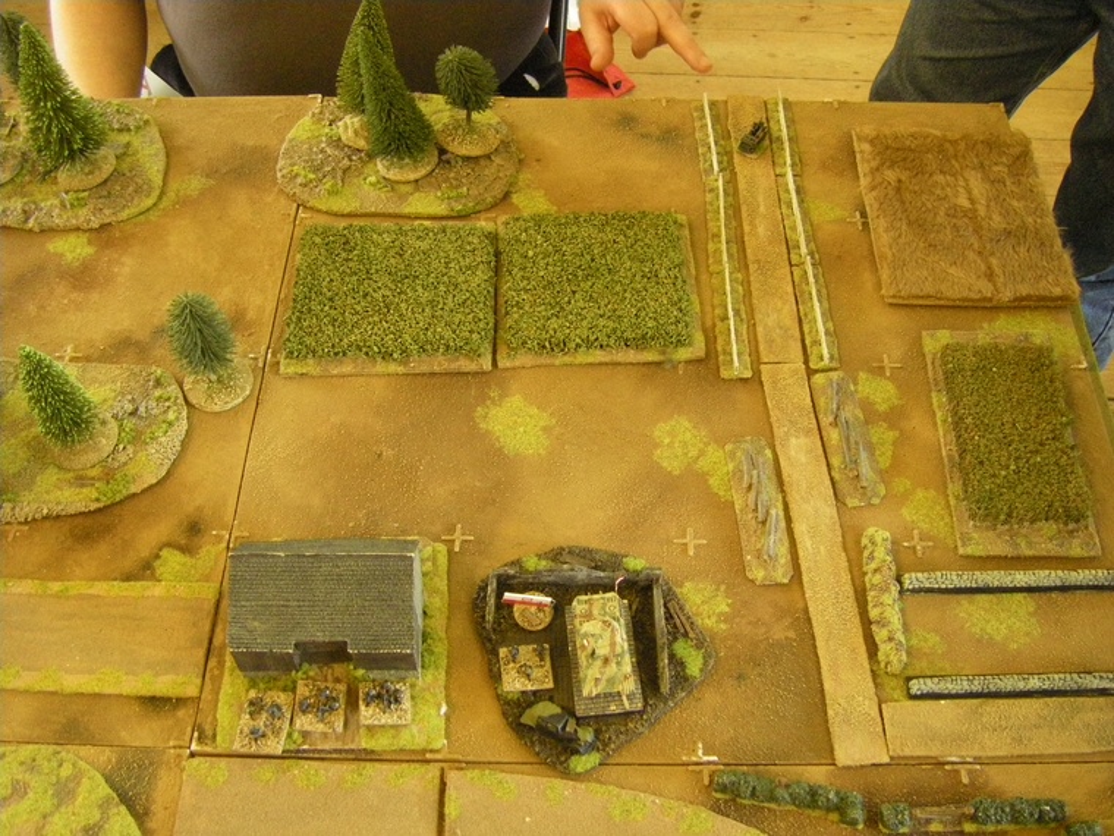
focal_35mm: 38
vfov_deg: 37.7
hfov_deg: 49.0
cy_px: 418
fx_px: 1223
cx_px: 557
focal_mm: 6.3
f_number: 3.5
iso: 640
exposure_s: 1/50
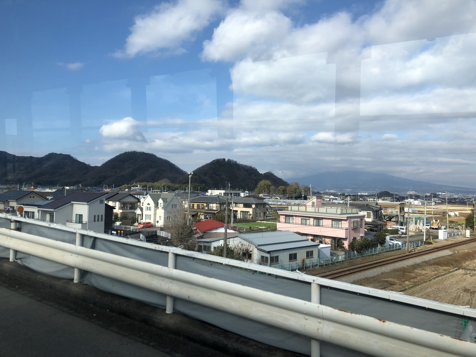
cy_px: 178
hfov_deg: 61.7
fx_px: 399
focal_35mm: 29
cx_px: 238
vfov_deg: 48.2
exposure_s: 1/2088
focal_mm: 3.99
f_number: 1.8
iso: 20
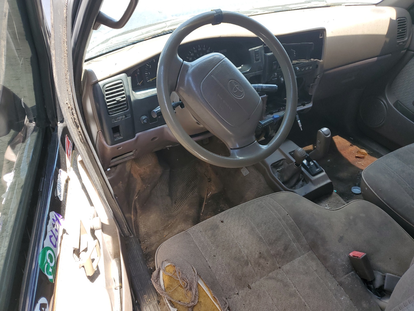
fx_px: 311
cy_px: 156
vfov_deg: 53.1
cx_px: 207
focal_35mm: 26
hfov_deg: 67.3
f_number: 1.5
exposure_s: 1/233
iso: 50
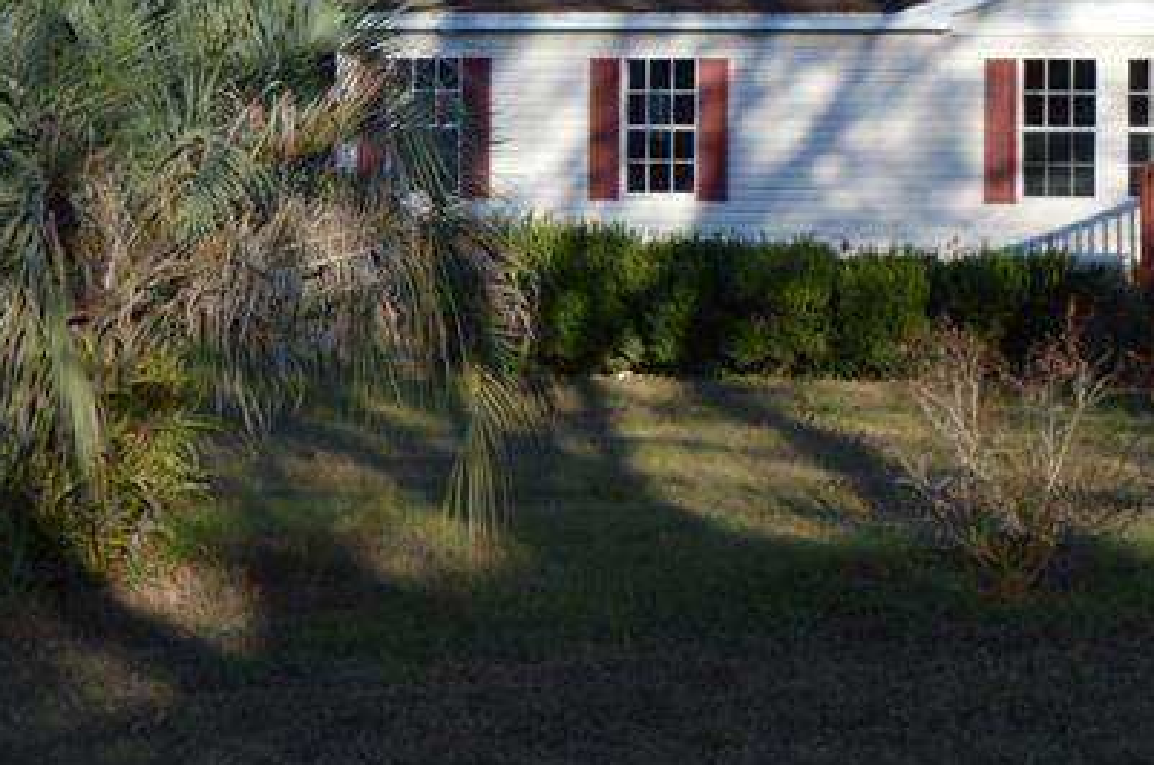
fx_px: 2208
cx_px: 1439
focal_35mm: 69
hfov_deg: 25.7
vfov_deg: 19.4
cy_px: 98
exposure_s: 1/200
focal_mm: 18
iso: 100
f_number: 7.1
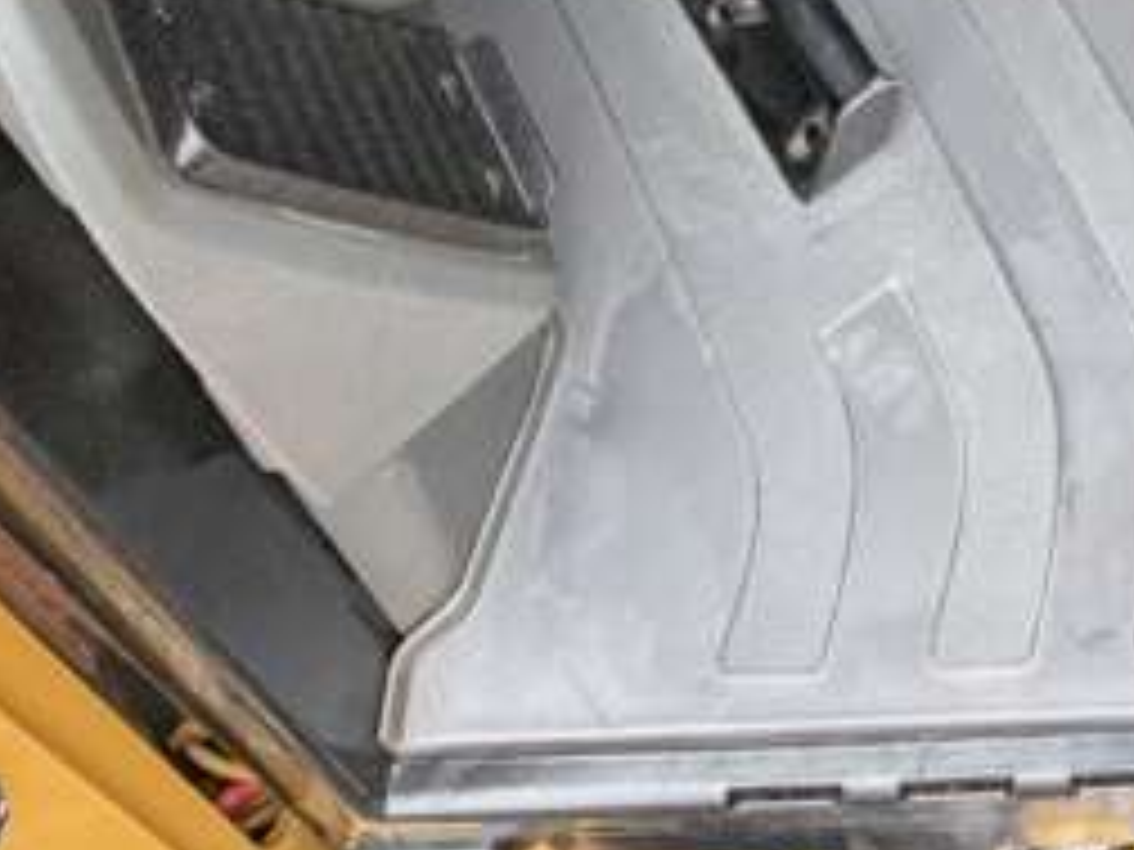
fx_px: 1966
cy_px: -904
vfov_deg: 17.1
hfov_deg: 30.1
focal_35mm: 60
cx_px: 1112
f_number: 2.2
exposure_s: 1/121
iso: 320
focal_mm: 2.22
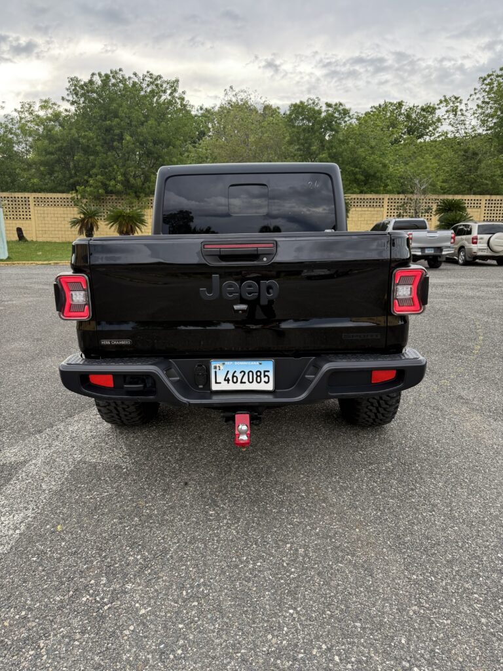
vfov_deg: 71.6
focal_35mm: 24
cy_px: 336
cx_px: 252
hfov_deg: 56.8
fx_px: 465
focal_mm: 6.76
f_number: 1.78
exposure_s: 1/491
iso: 100
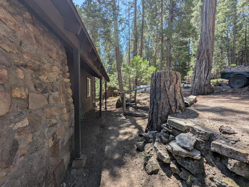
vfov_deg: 90.0
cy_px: 94
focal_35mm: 13
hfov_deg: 106.1
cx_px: 124
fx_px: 94
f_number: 2.2
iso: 40
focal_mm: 1.95
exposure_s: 1/551
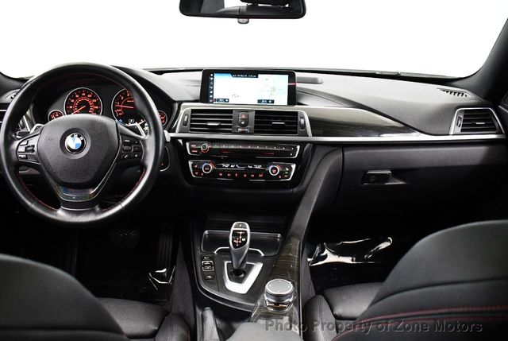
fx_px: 509
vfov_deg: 37.0
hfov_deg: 53.1
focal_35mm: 36
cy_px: 170
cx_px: 254
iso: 3200
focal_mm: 18
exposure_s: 1/60
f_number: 3.5
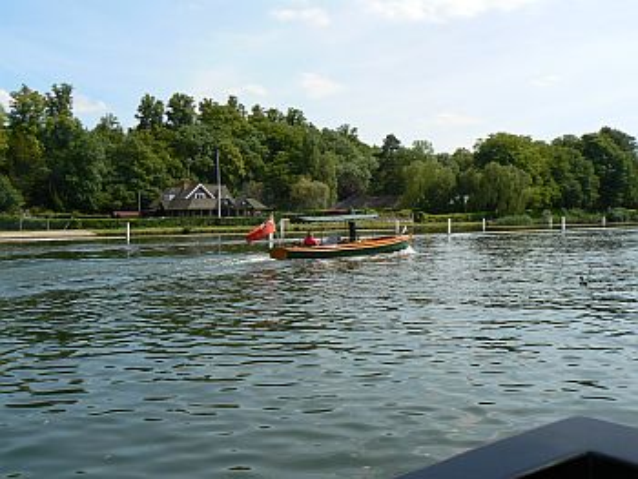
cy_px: 240
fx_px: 664
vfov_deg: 39.7
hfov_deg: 51.3
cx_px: 319
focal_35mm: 36
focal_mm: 6
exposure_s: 1/400
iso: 80
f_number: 5.6
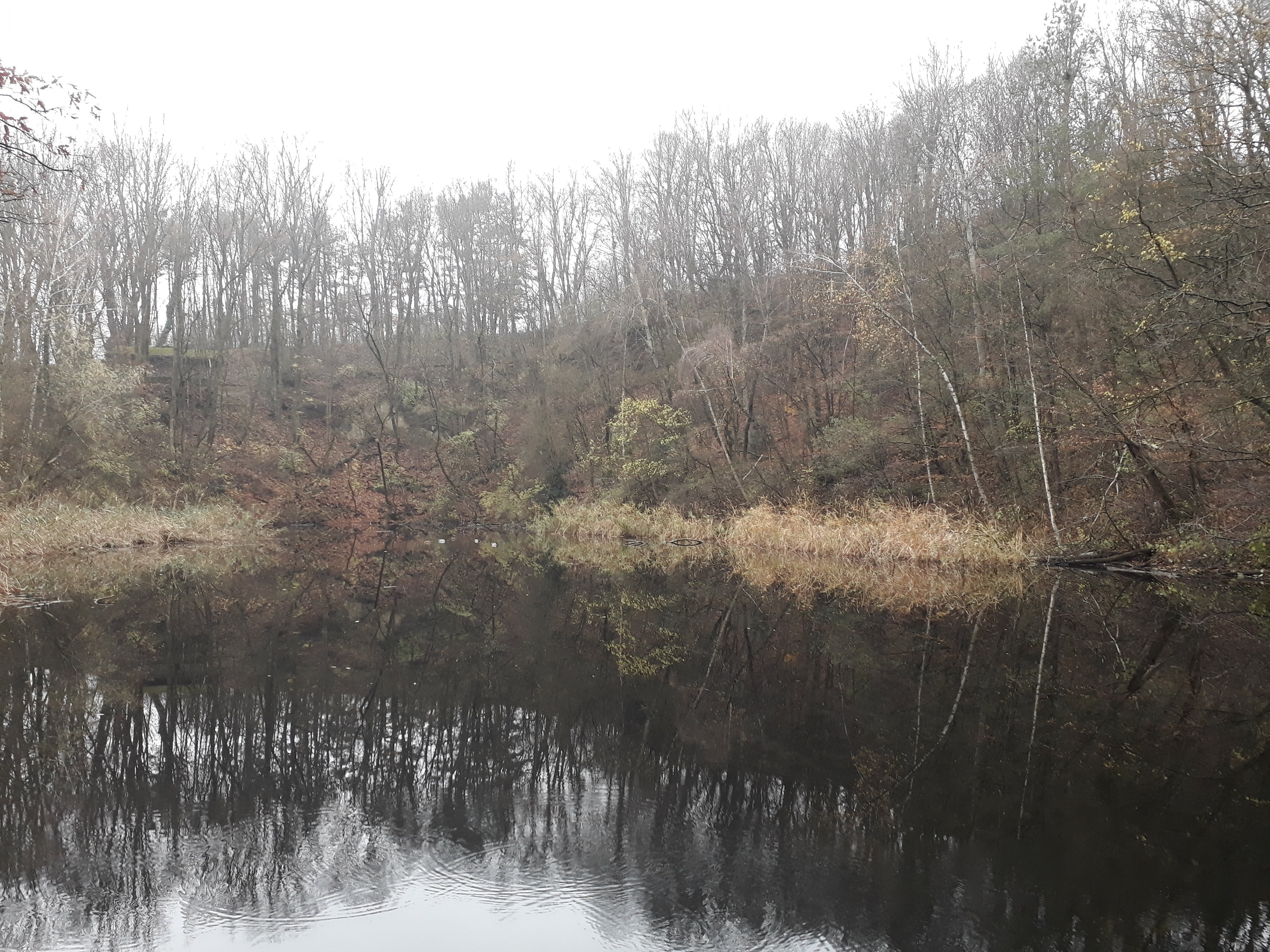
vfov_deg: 51.4
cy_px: 476
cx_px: 635
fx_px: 991
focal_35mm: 27
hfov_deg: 65.3
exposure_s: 1/33
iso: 80
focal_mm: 3.6
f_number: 1.9
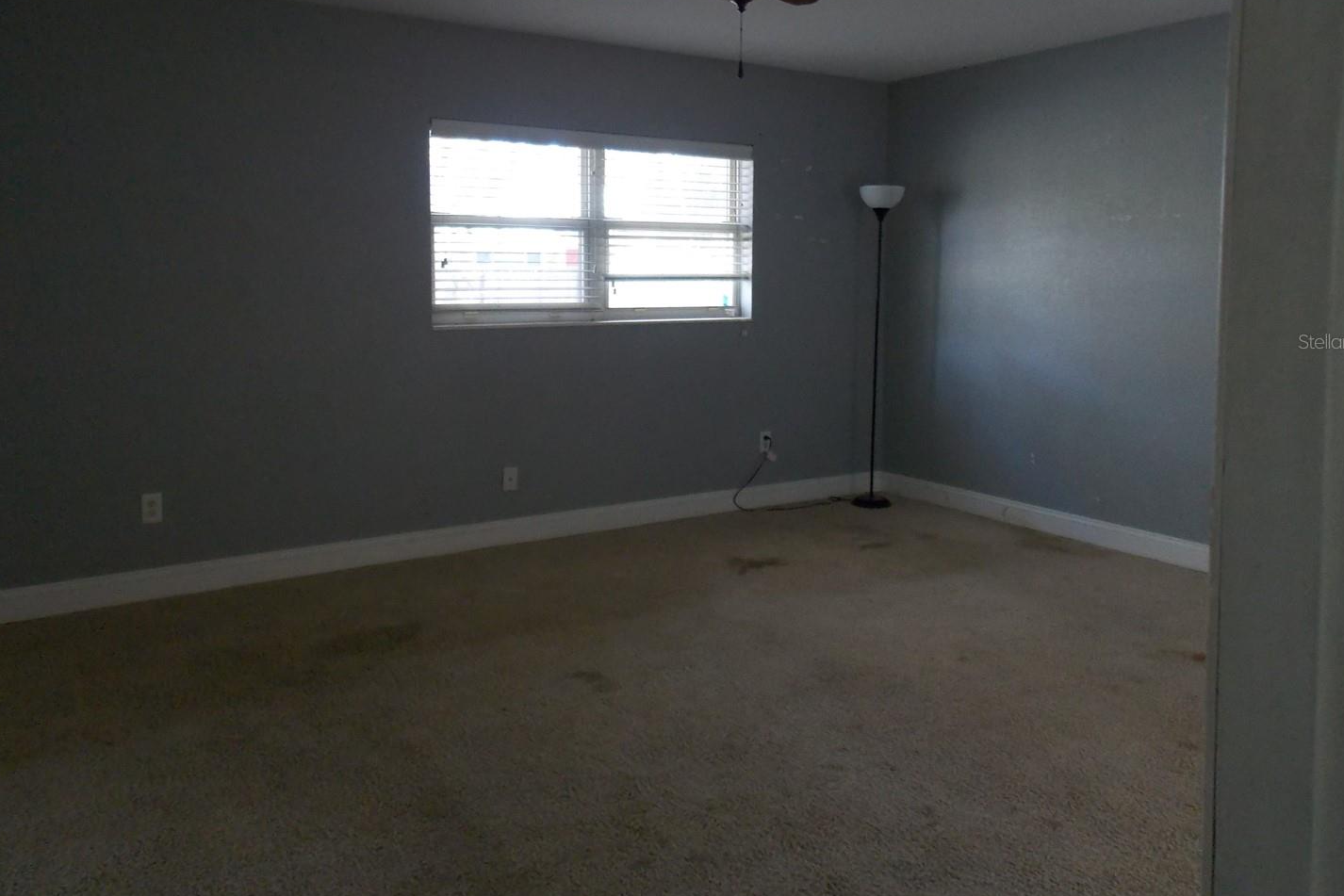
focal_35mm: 28
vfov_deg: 46.0
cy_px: 341
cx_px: 633
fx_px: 1045
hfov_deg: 65.4
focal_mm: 4.3
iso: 250
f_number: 3.1
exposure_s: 1/30
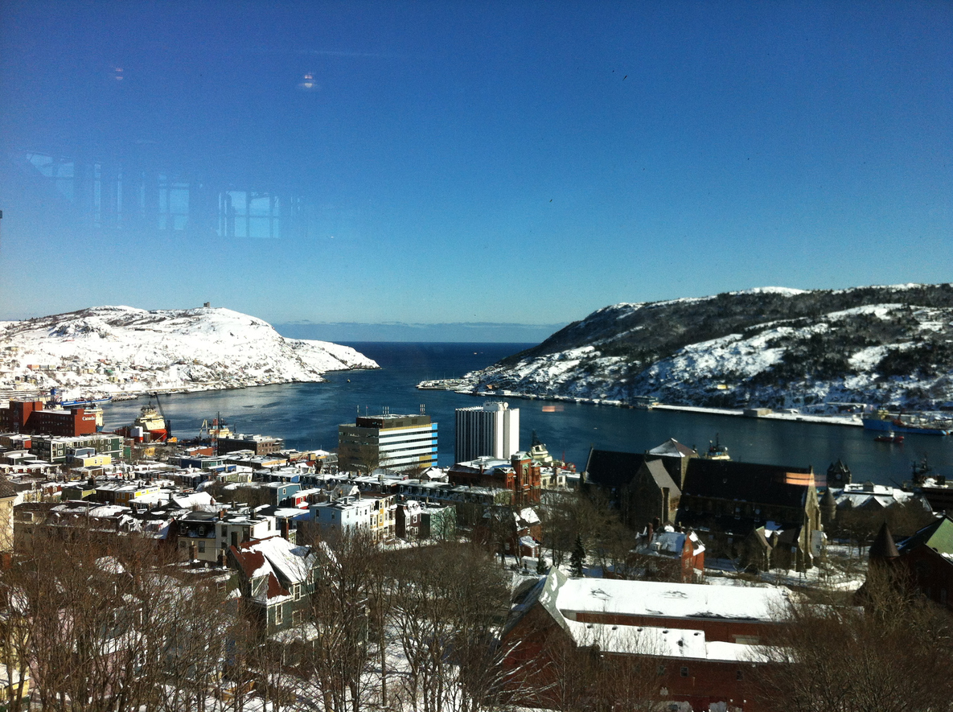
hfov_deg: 52.7
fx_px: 962
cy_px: 356
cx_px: 476
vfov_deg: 40.6
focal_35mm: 35
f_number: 2.8
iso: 80
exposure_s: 1/450
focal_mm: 3.85
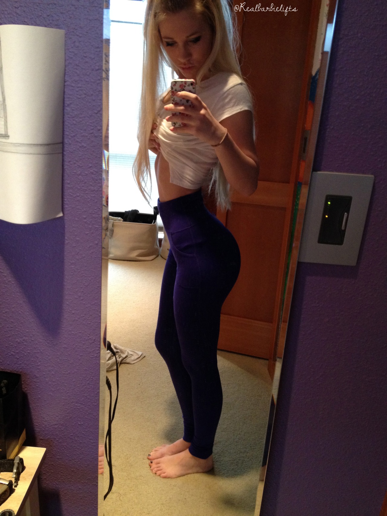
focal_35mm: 35
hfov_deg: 40.7
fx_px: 522
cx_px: 194
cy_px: 258
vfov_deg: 52.6
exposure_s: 1/20
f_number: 2.4
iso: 250
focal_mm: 4.28
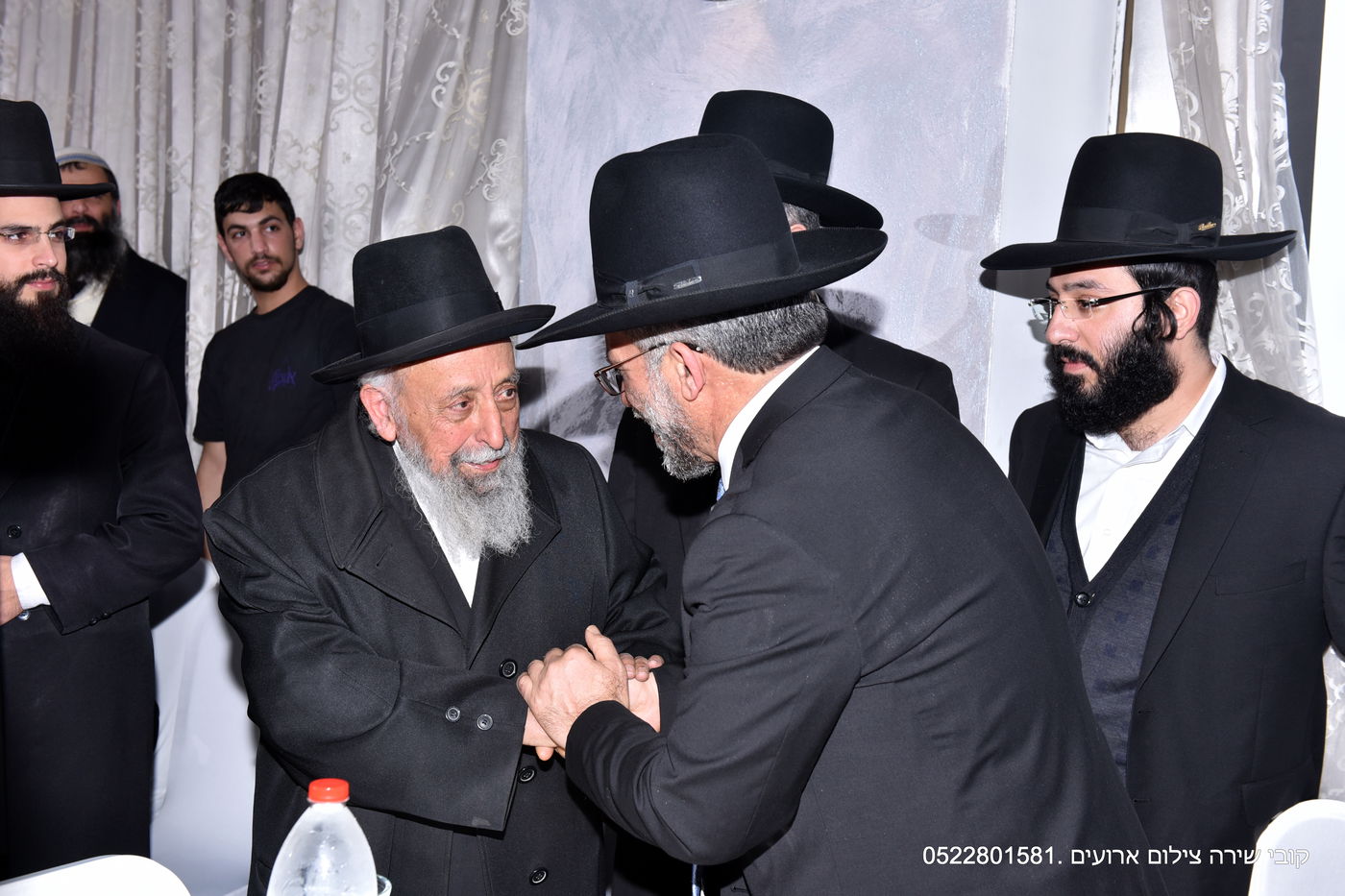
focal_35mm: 42
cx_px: 672
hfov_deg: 46.4
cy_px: 448
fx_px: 1569
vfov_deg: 31.9
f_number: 5.6
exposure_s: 1/200
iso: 400
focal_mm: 42
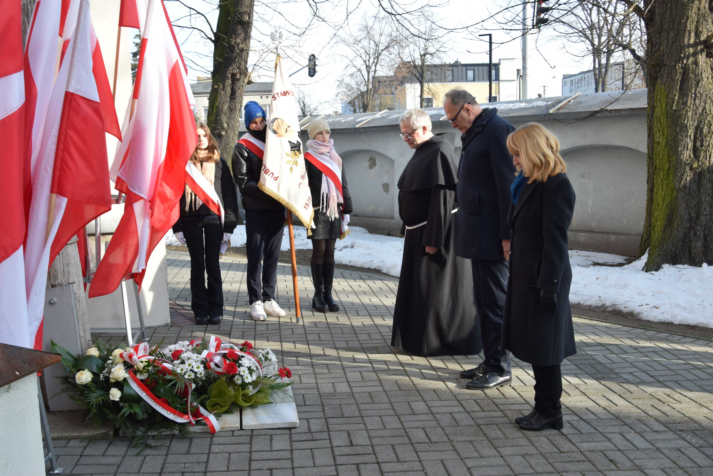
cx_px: 356
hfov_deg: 53.1
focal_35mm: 36
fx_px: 713
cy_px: 238
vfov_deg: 36.9
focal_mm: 24
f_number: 8
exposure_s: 1/250
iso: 400
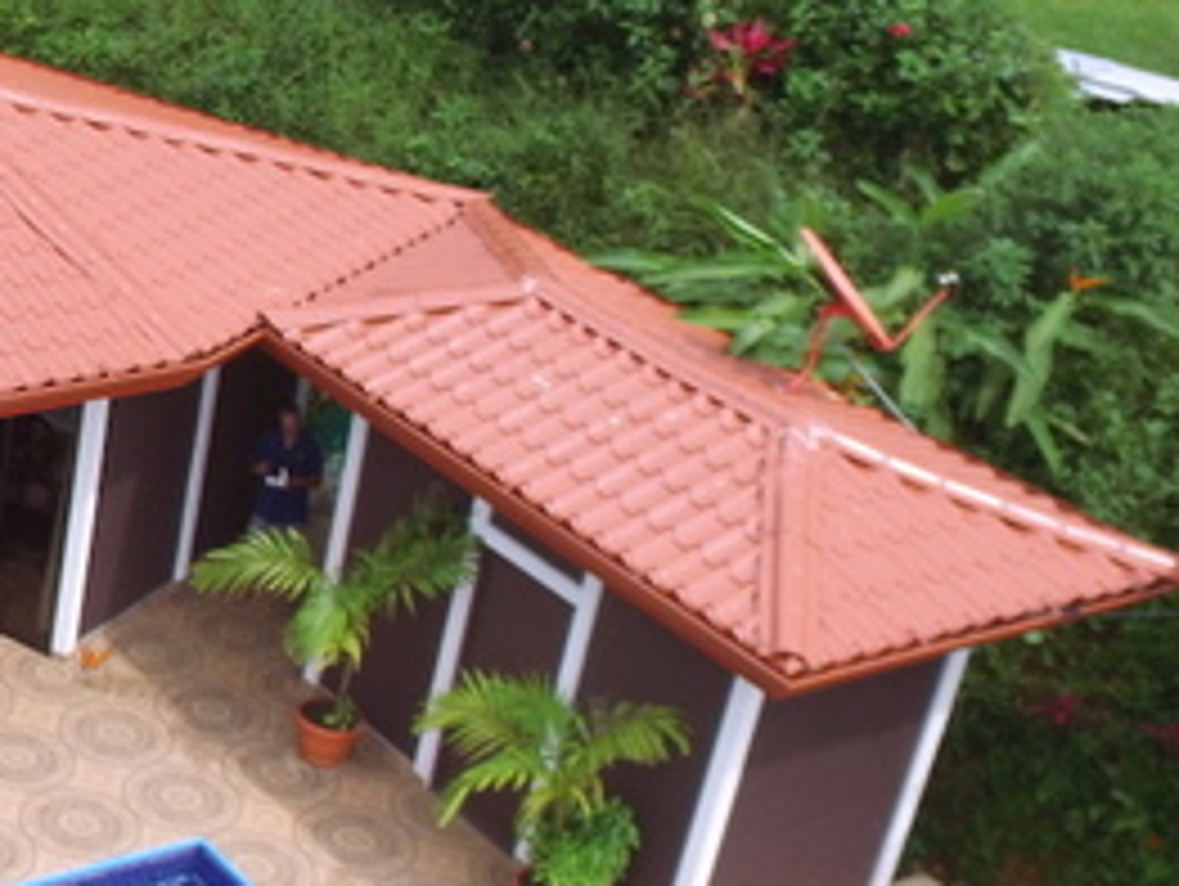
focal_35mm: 61
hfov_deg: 25.1
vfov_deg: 24.0
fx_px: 2080
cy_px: 382
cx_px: -531
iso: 100
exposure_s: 1/807
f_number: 2.8
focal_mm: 3.61
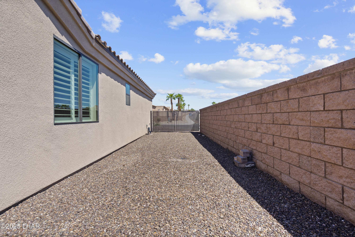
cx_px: 178
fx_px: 158
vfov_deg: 73.7
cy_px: 118
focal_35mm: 16
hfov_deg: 96.7
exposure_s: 1/320
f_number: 8
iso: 400
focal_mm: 16
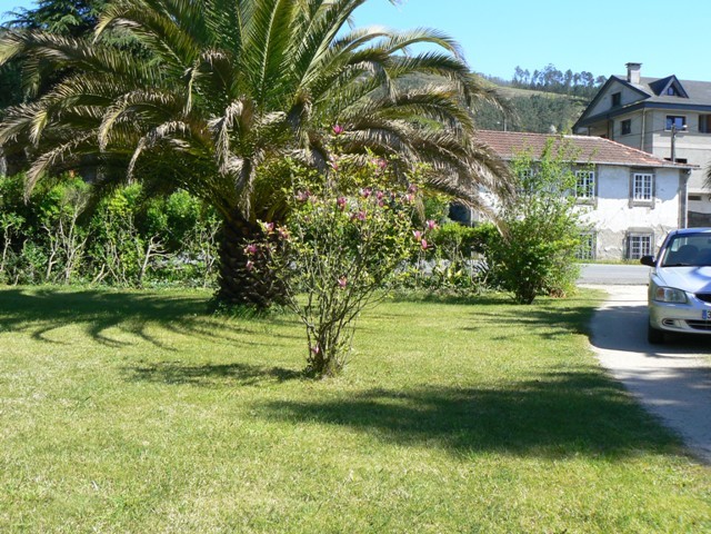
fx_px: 739
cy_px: 267
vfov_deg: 39.7
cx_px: 356
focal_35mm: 36
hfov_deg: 51.4
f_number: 5.6
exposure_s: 1/200
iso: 80
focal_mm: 6
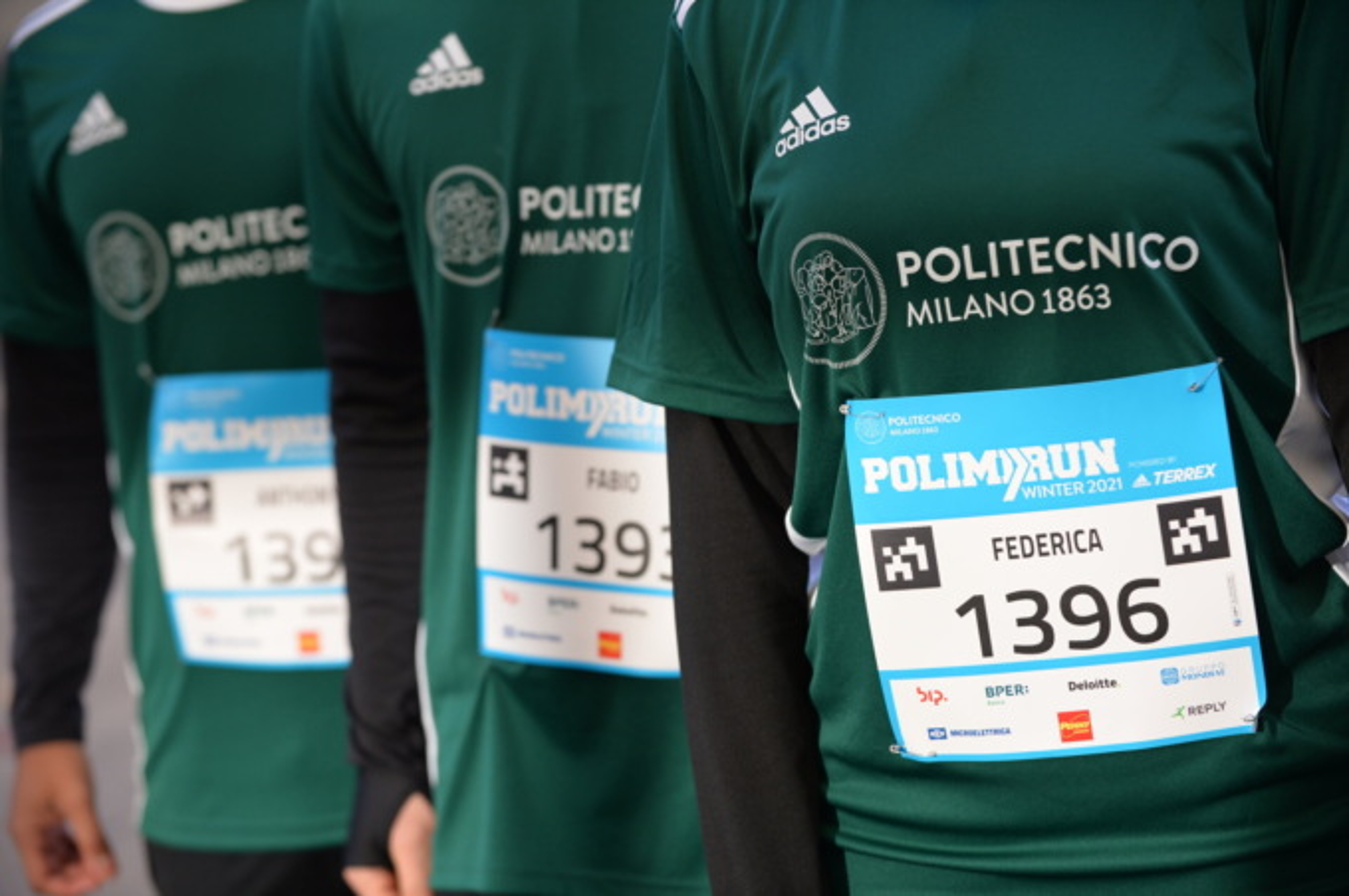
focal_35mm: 105
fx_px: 3931
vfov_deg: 13.0
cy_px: 448
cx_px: 674
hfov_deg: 19.5
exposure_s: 1/800
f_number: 4
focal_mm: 105
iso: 640
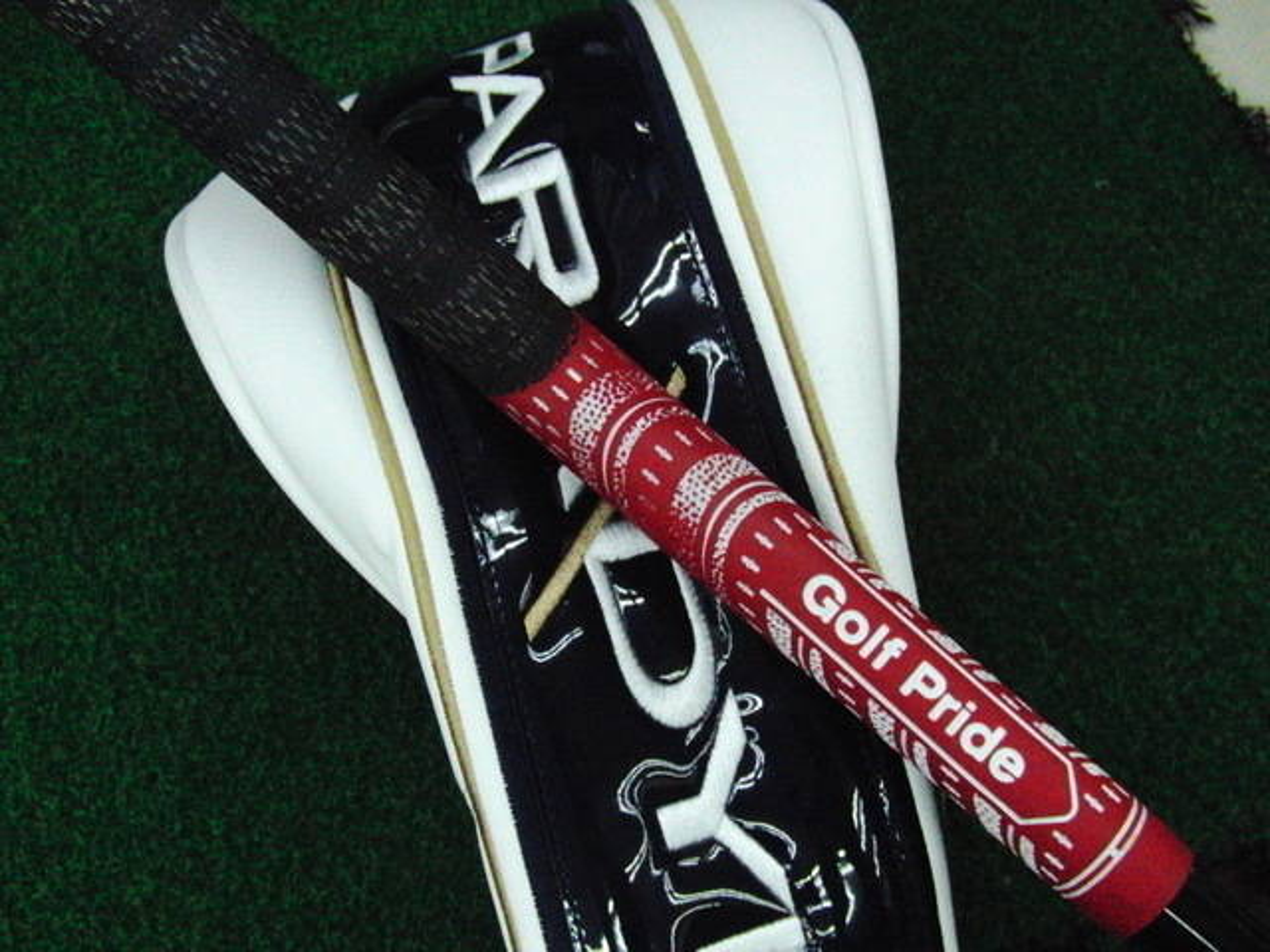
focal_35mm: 37
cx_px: 635
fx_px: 1357
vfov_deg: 38.7
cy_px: 476
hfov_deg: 50.1
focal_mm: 6.42
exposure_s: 1/800
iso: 3200
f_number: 3.6
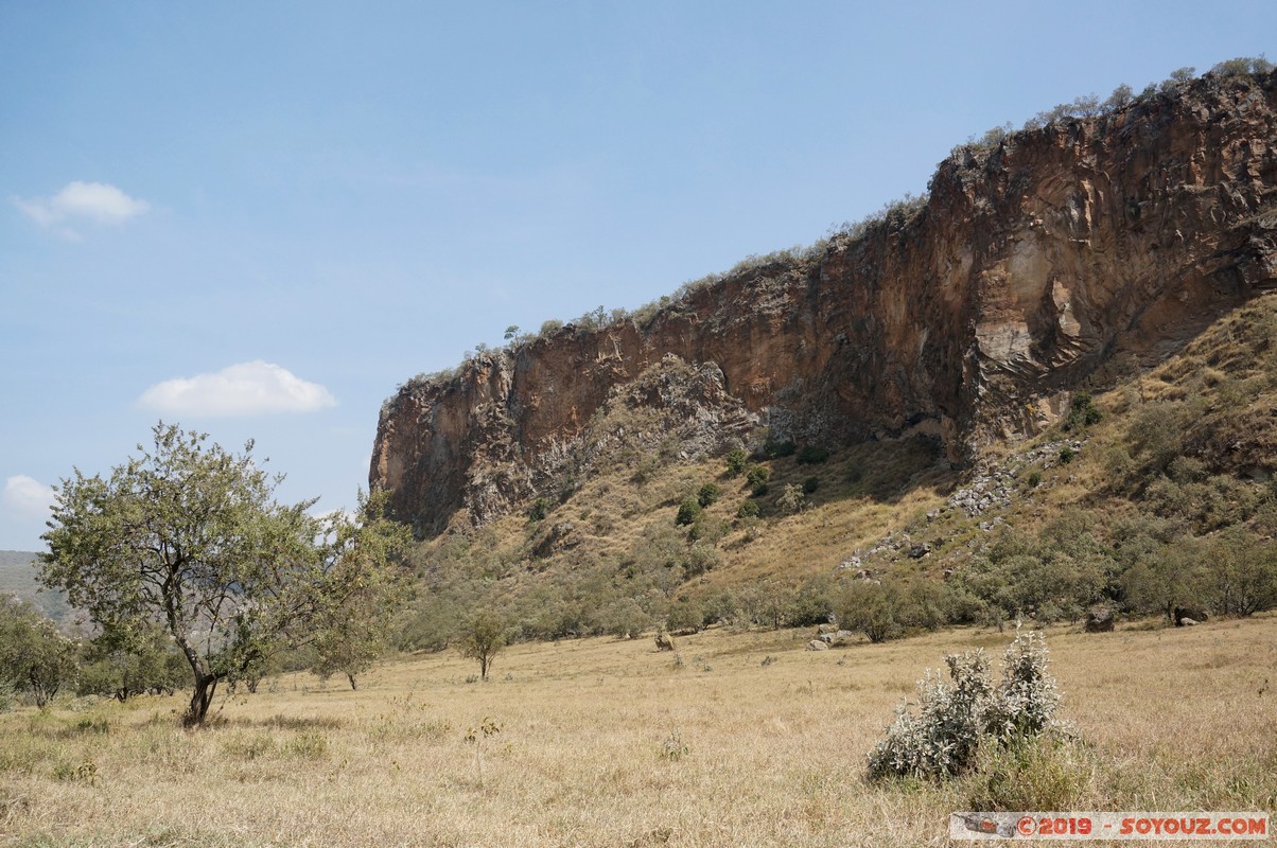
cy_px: 424
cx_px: 638
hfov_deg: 53.2
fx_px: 1276
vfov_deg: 36.8
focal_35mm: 36
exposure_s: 1/800
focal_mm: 24
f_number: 7.1
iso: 400
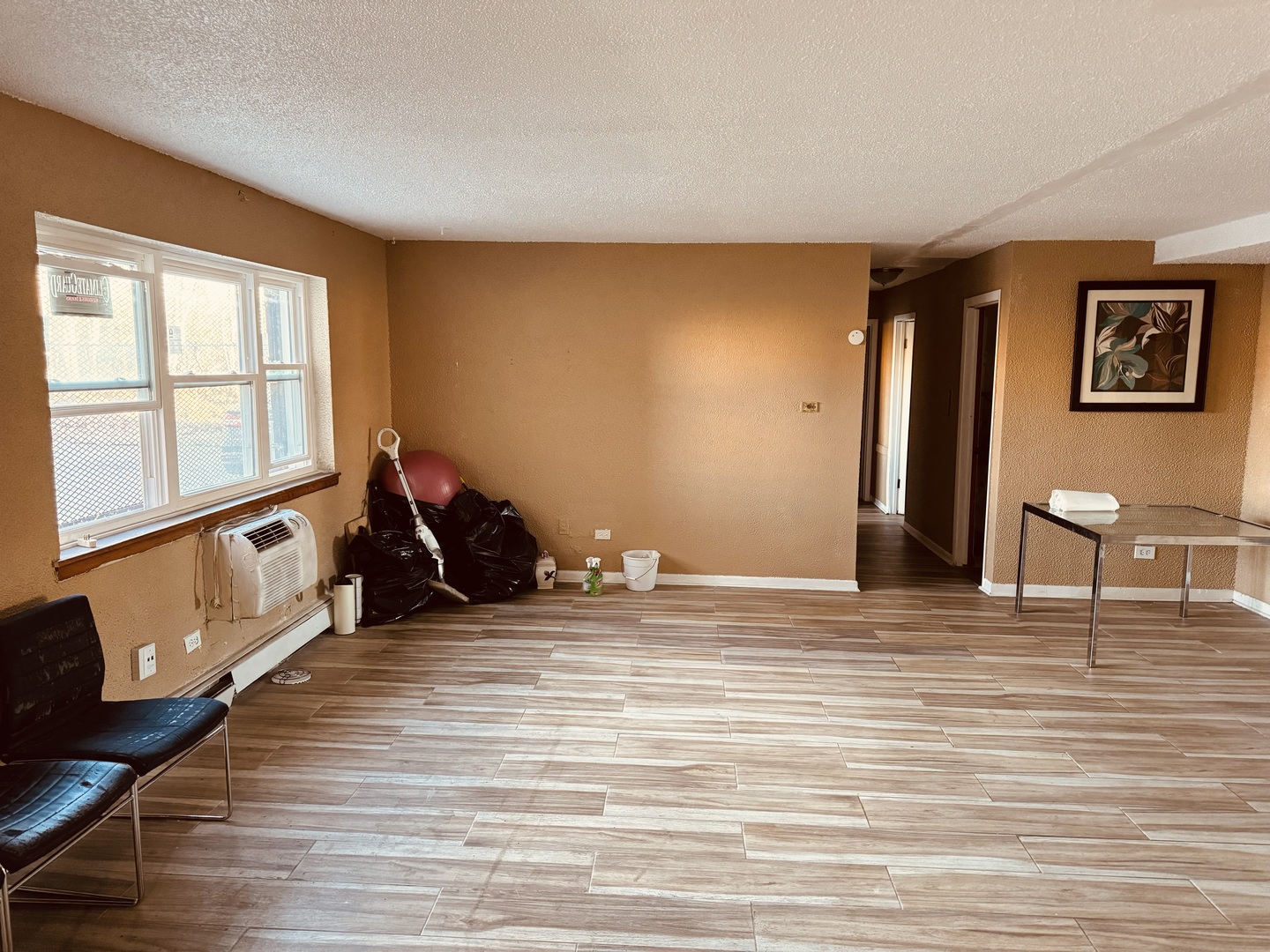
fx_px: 881
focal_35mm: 24
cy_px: 476
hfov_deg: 71.6
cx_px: 635
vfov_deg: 56.8
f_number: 1.78
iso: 640
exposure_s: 1/60
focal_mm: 6.86
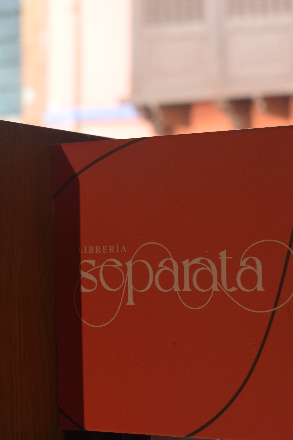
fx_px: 1135
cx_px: 198
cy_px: 274
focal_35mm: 93
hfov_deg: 14.7
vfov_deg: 21.9
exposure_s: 1/125
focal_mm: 32
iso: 400
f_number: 5.6
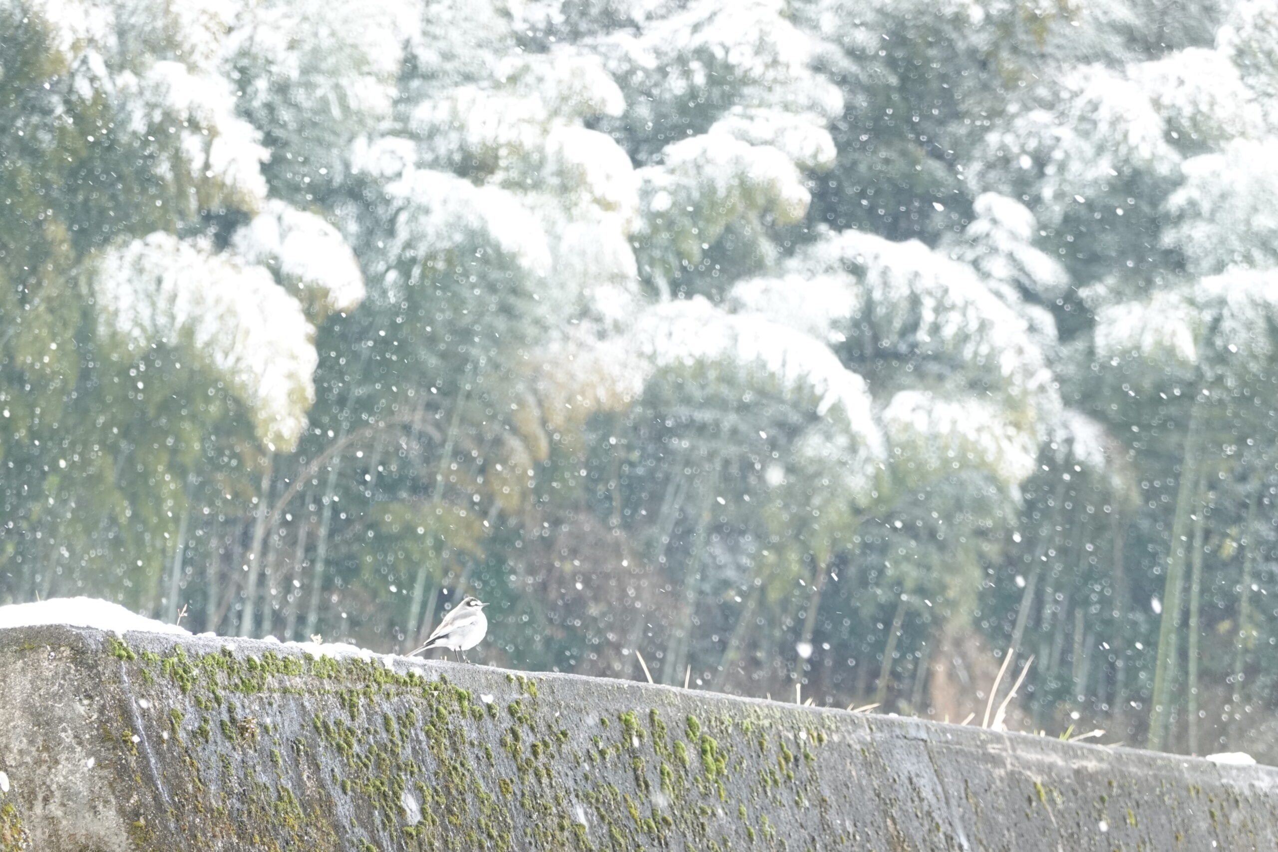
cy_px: 426
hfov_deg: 10.3
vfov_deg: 6.9
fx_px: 7064
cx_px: 639
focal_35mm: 199
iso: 500
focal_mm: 71.86
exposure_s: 1/200
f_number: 5
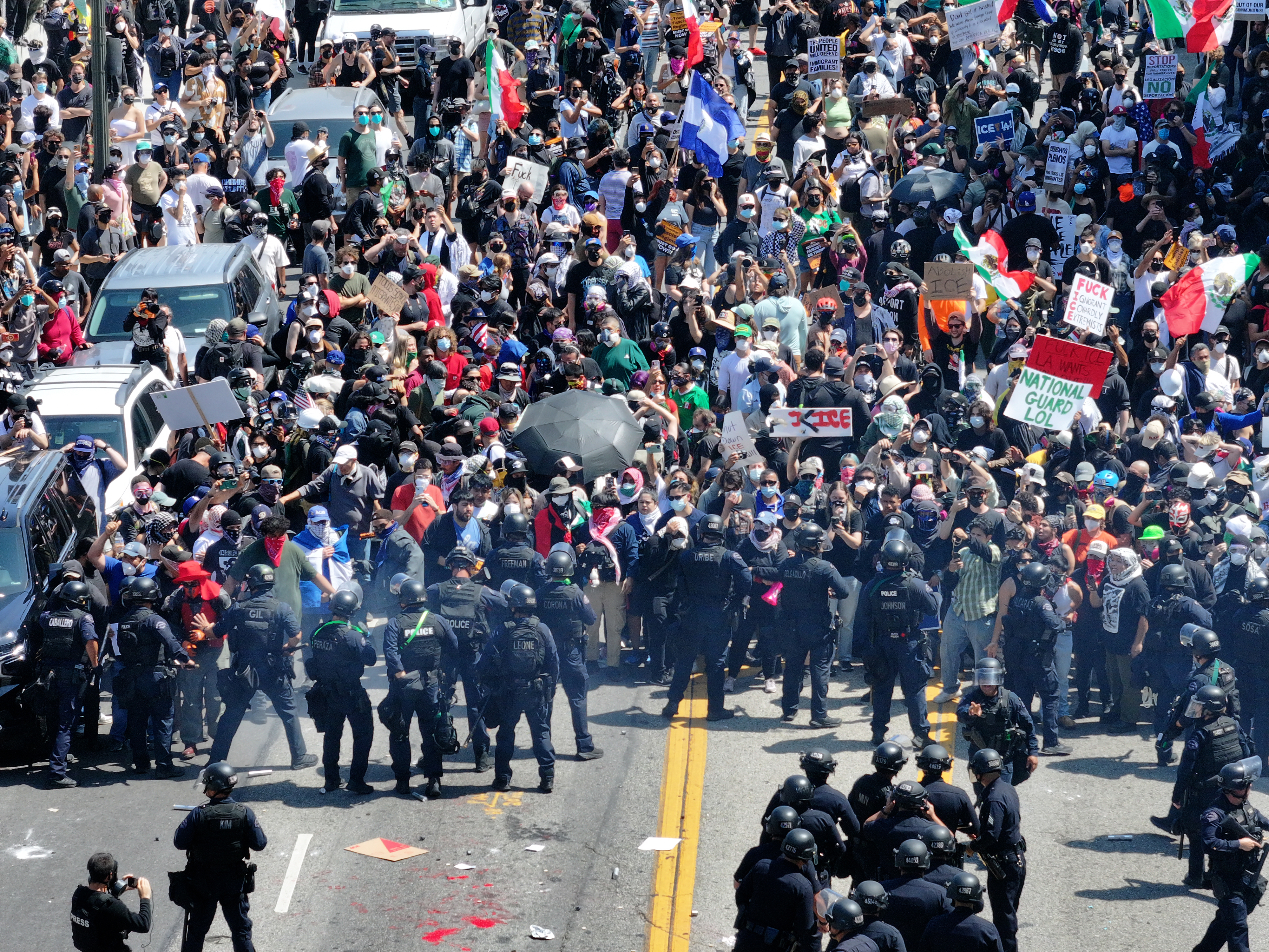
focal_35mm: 166
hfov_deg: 11.9
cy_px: 476
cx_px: 634
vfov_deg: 8.9
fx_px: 6085
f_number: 3.4
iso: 100
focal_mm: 30.71
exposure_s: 1/400
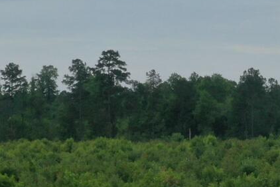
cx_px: 209
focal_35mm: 199
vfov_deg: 6.9
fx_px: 1547
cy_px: 134
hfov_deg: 10.3
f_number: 10
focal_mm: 10.26
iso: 100
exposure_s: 1/160
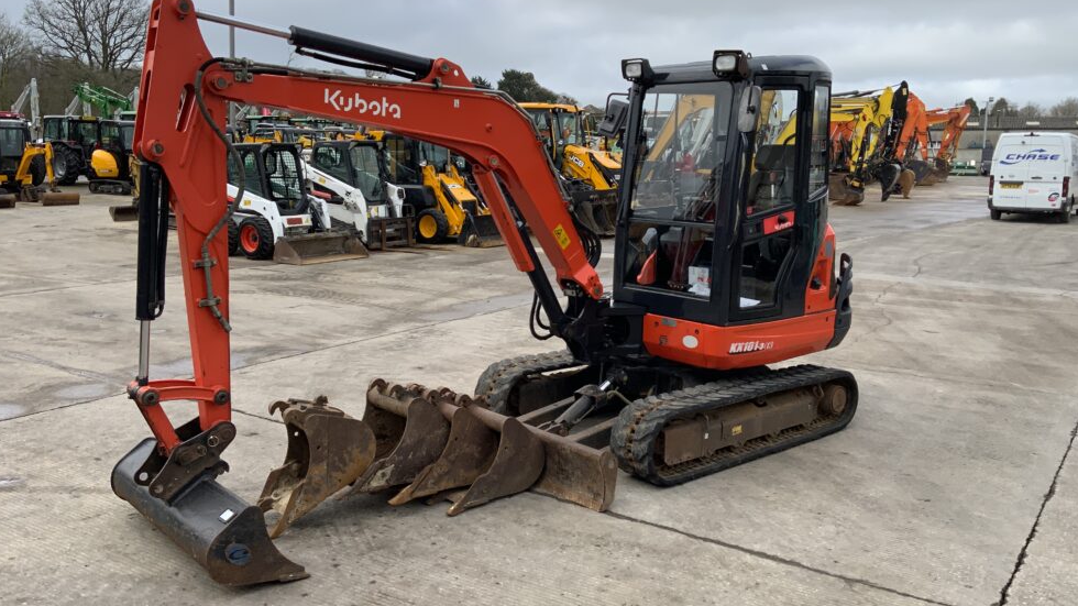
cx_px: 536
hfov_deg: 59.5
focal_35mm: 33
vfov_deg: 35.6
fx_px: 943
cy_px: 289
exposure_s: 1/997
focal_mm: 3
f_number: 1.8
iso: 16
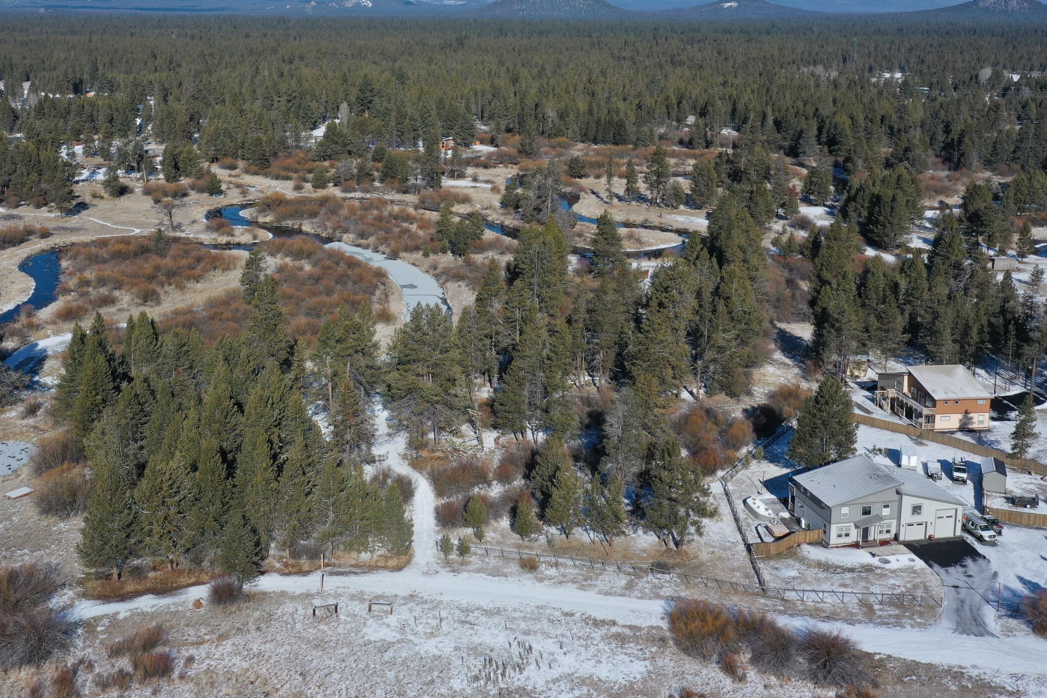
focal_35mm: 40
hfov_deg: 48.2
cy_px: 217
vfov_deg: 33.0
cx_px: 427
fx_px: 1163
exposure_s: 1/640
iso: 100
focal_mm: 10.26
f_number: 6.3
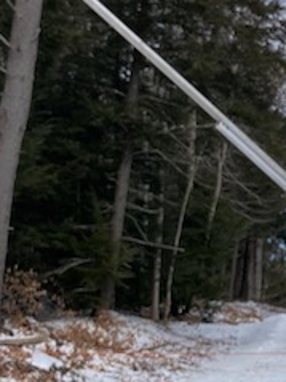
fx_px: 827
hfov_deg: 18.6
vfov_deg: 26.0
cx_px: 344
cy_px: 173
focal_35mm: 75
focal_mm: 3.99
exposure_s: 1/1453
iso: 20
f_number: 1.8
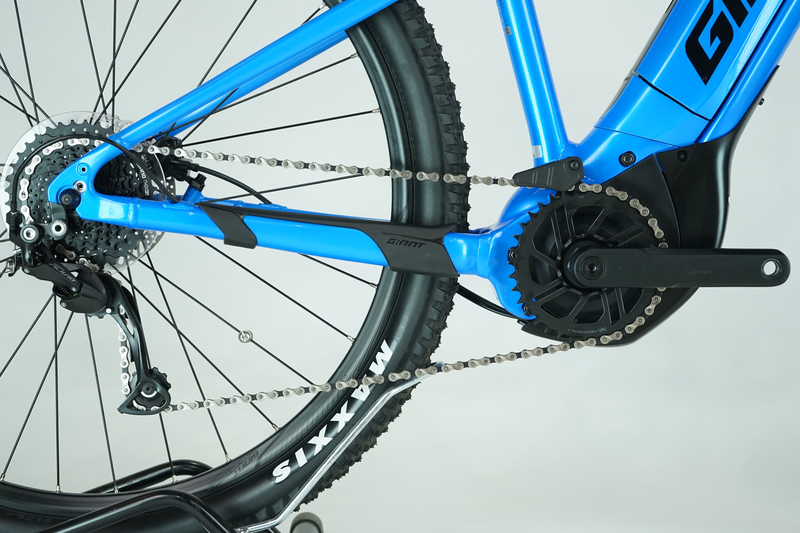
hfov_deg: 31.0
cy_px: 266
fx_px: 1444
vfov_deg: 20.9
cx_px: 400
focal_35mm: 65
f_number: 5.6
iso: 1600
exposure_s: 1/200
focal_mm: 65
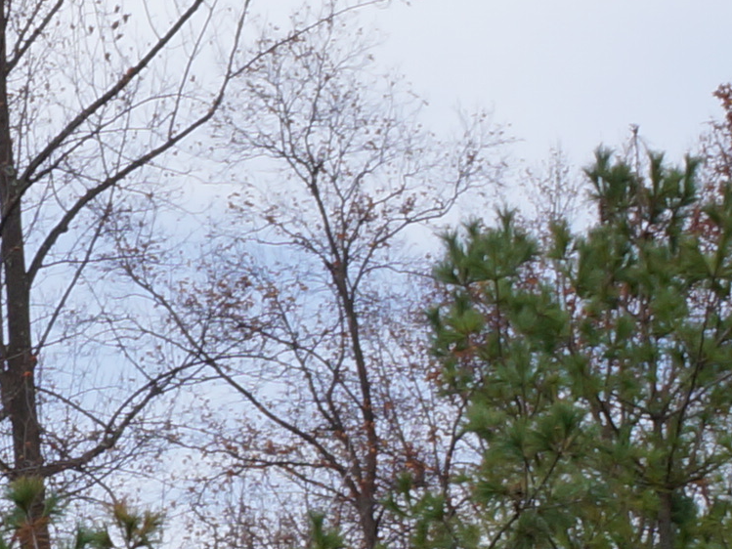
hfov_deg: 9.2
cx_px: -1100
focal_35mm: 189
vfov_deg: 7.7
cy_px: 904
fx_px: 3997
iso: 100
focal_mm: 18
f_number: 13
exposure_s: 1/80
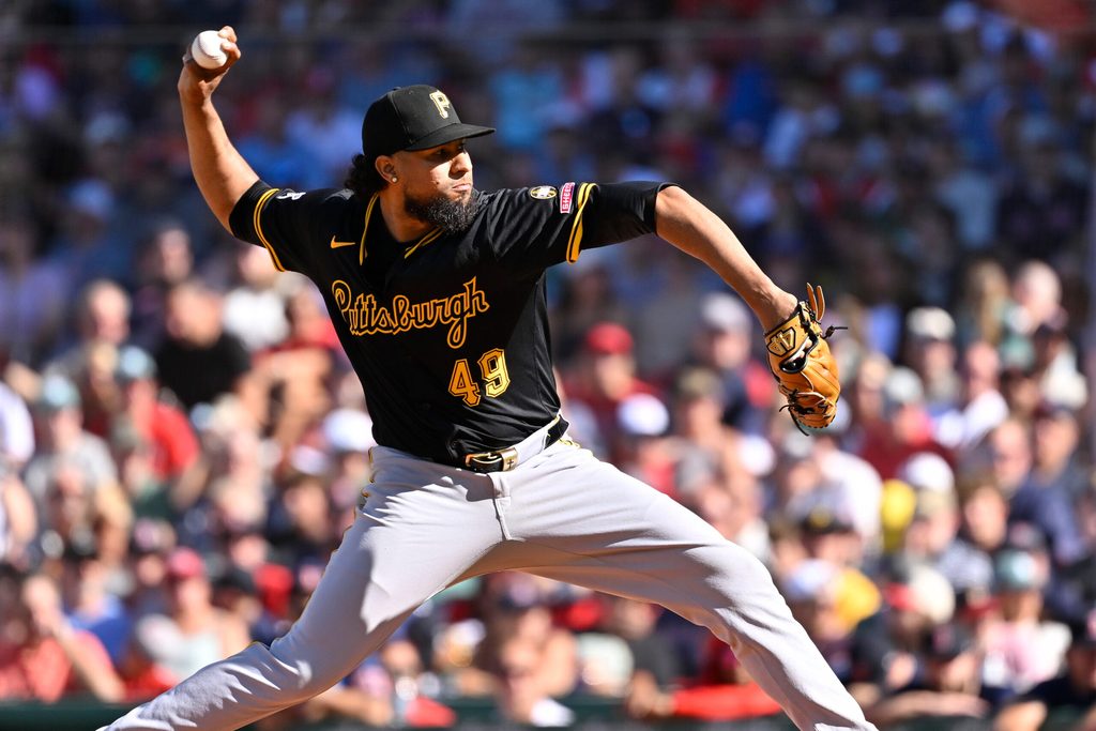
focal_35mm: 400
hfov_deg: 5.2
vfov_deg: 3.4
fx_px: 12179
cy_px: 366
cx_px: 548
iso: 320
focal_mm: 400
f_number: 4.5
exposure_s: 1/1600
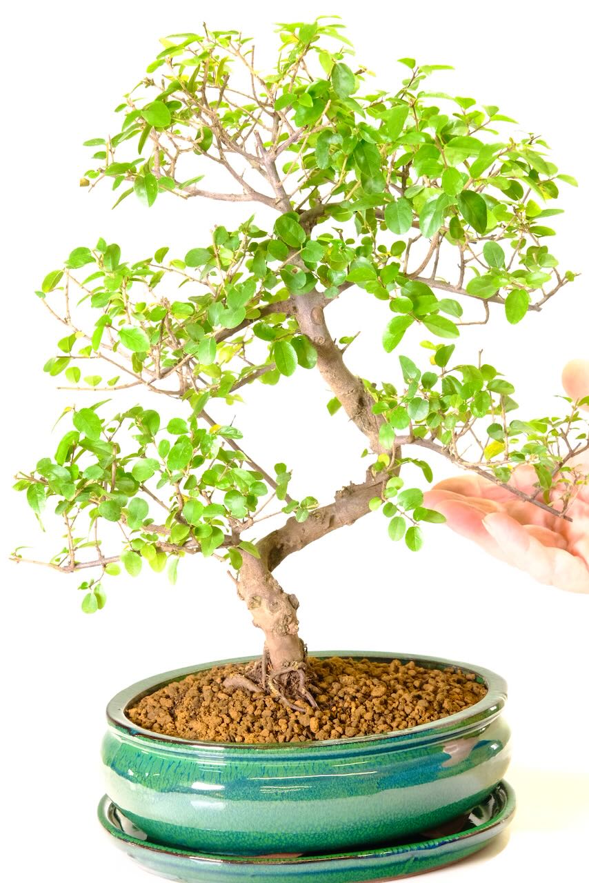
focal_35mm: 120
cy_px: 442
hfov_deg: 11.4
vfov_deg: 17.1
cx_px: 294
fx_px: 2943
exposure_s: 1/30
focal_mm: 80
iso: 2500
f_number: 8
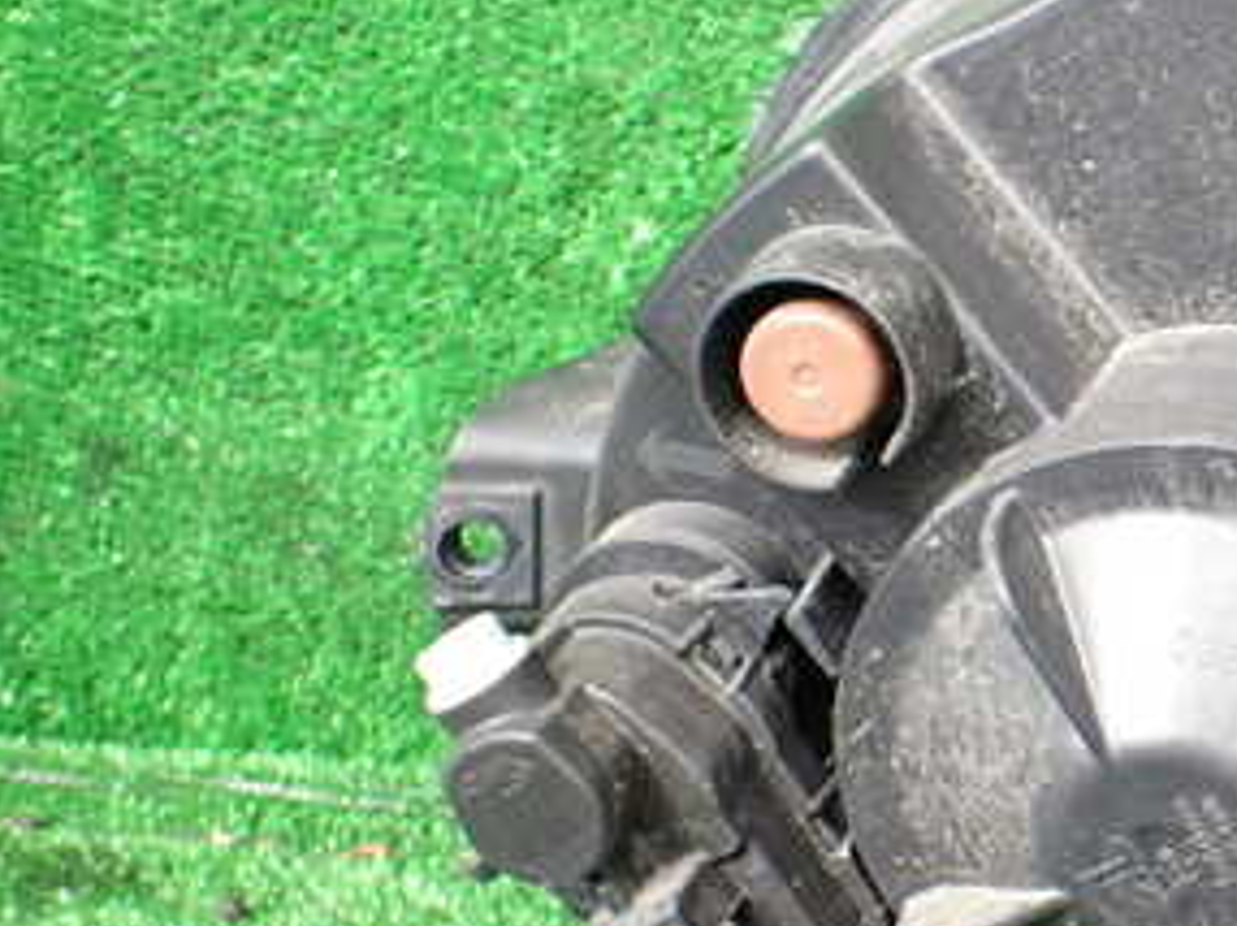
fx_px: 2249
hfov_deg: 28.5
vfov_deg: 23.2
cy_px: 580
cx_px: 1289
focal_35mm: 63
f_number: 2.3
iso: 250
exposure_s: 1/125
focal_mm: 5.4
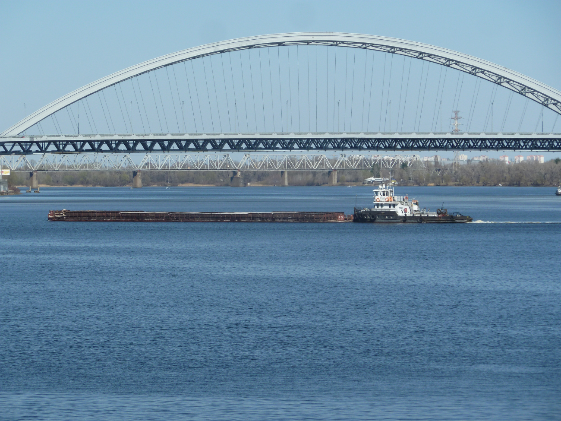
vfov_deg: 8.8
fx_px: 2739
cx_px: 280
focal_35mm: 169
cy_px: 210
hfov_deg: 11.7
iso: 80
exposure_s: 1/400
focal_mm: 27.8
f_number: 5.6
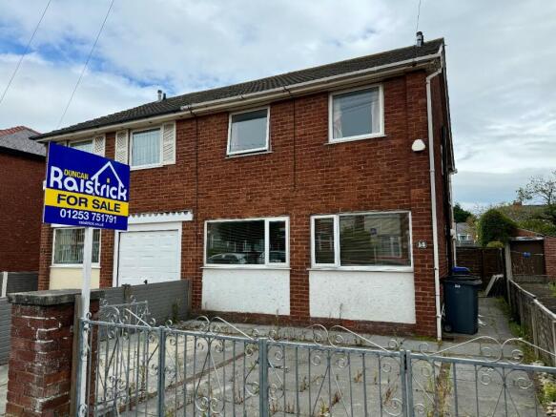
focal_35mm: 24
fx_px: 385
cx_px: 278
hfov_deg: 71.6
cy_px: 208
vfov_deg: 56.8
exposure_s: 1/2604
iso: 80
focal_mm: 6.76
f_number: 1.78
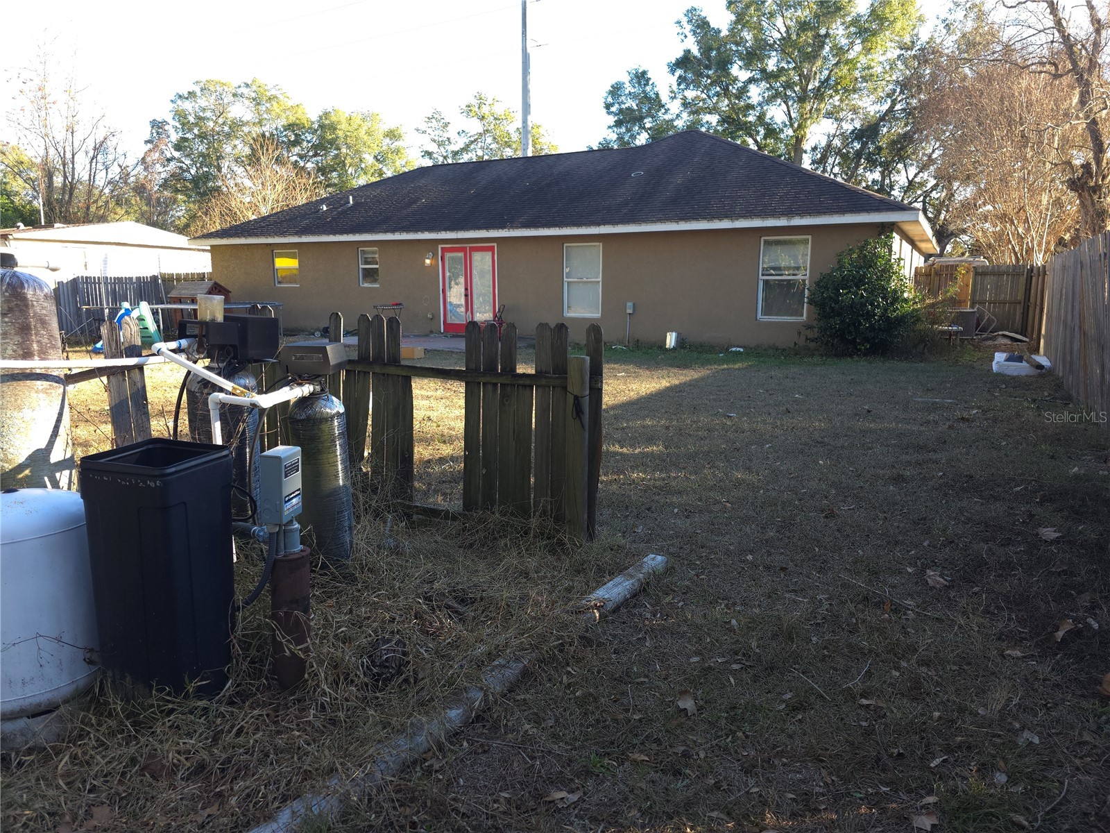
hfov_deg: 73.9
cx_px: 555
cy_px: 416
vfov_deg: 58.9
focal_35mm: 23
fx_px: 738
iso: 16
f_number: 1.7
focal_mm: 6.3
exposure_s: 1/60
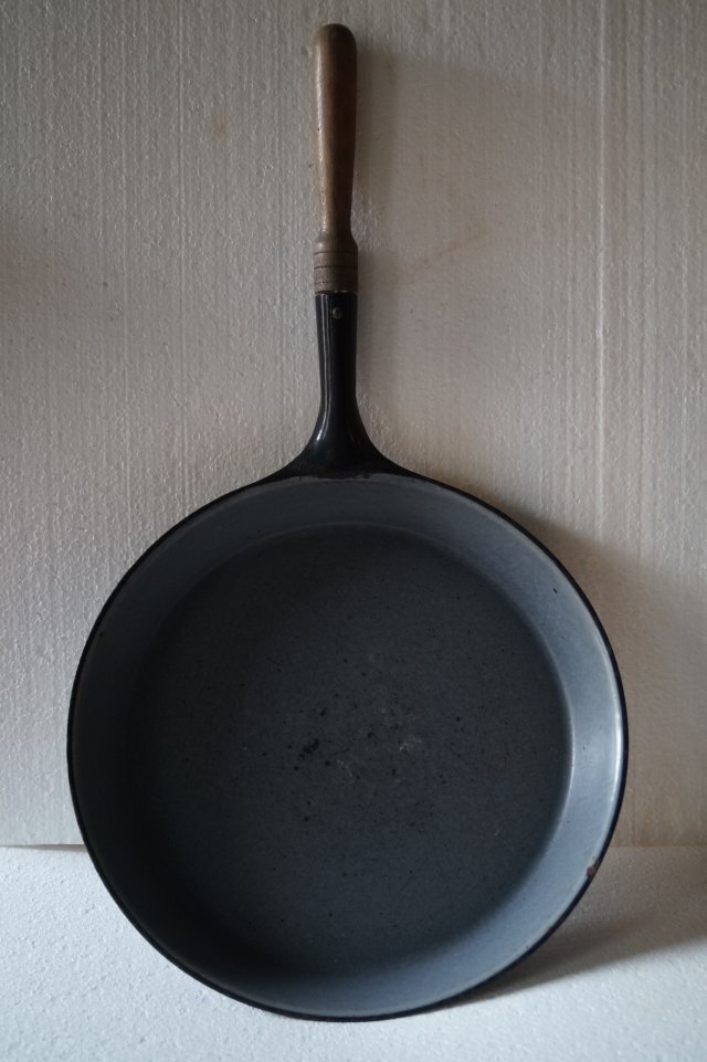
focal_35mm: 39
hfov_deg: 34.2
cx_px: 354
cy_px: 531
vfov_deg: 49.6
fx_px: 1150
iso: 2000
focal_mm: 26
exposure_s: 1/60
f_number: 4.5
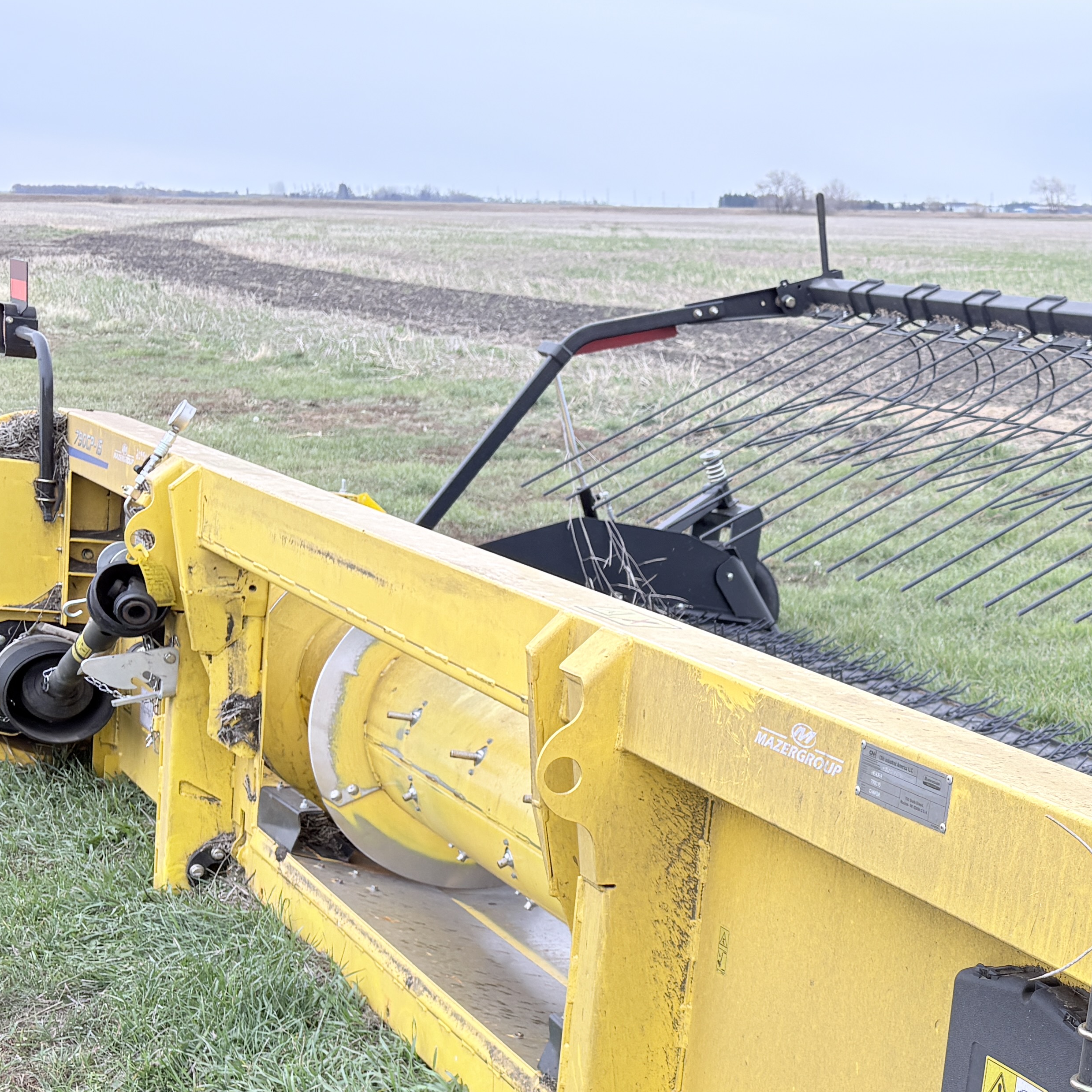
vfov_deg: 31.6
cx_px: 1121
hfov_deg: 29.8
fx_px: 1892
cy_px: 835
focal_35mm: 53
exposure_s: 1/194
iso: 50
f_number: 1.6
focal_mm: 5.96
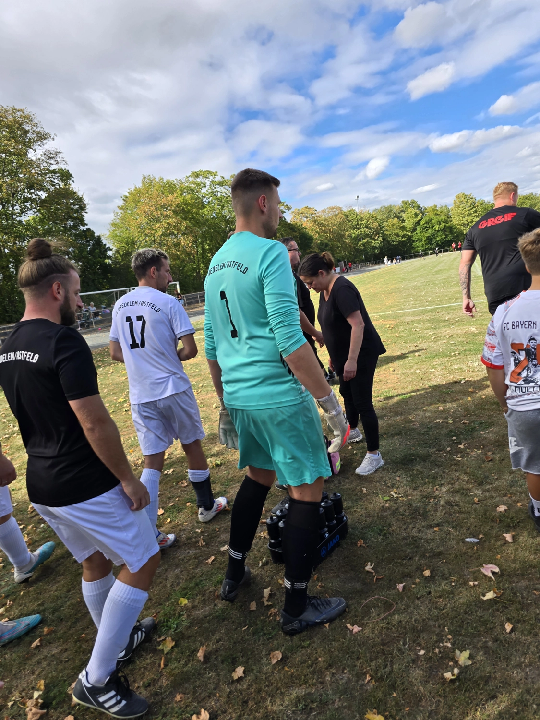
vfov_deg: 73.9
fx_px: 478
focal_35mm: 23
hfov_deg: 58.9
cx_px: 270
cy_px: 360
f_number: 1.7
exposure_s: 1/500
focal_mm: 6.3
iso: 12
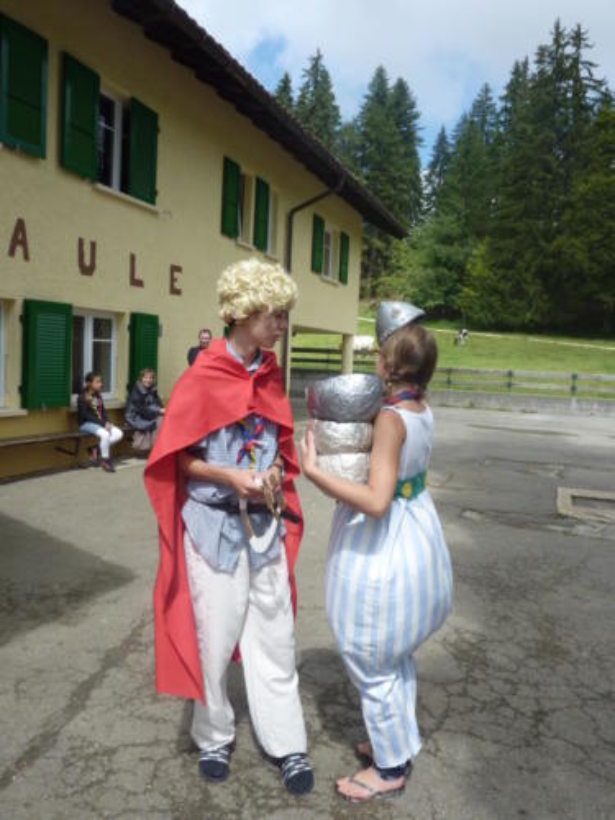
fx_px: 592
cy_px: 410
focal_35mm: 25
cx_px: 308
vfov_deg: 69.4
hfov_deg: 54.9
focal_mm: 4.1
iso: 80
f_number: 4
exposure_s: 1/400
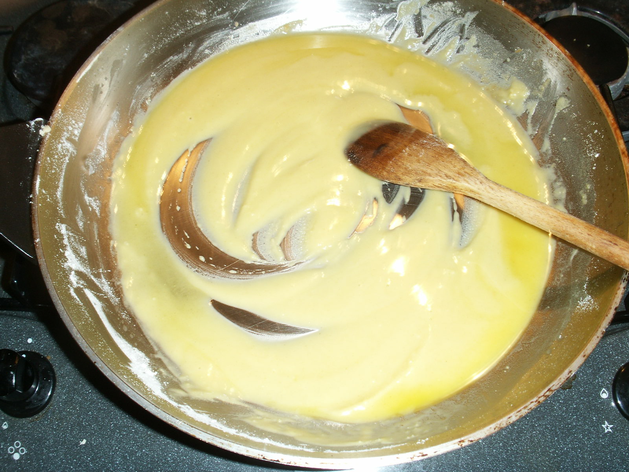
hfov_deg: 50.1
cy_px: 236
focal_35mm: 37
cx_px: 314
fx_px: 672
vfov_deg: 38.7
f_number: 7.1
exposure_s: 1/2
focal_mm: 7.7
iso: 50
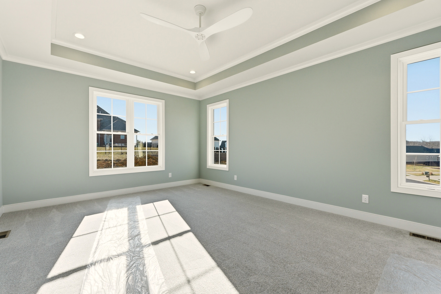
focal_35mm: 15
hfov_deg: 100.4
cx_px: 220
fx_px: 184
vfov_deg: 77.3
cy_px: 147
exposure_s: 1/4000
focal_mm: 10
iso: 400
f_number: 9
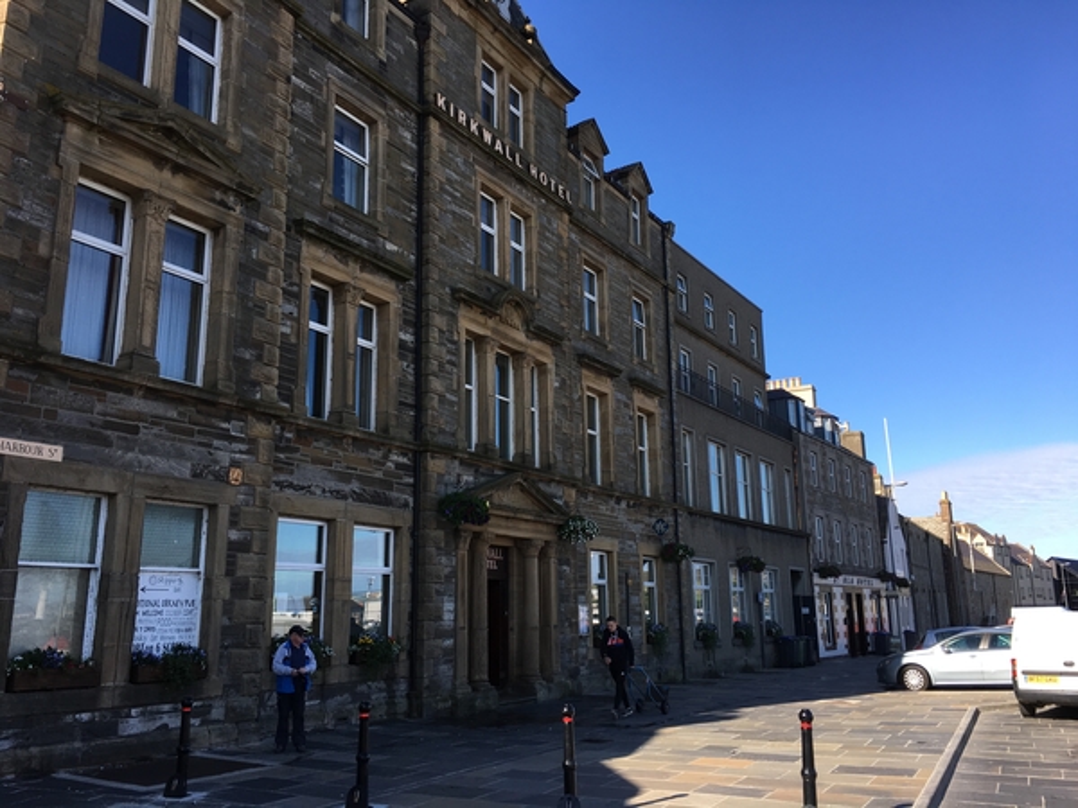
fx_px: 903
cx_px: 539
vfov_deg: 48.2
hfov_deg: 61.7
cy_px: 404
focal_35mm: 29
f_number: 2.2
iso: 25
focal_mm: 4.15
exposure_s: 1/674
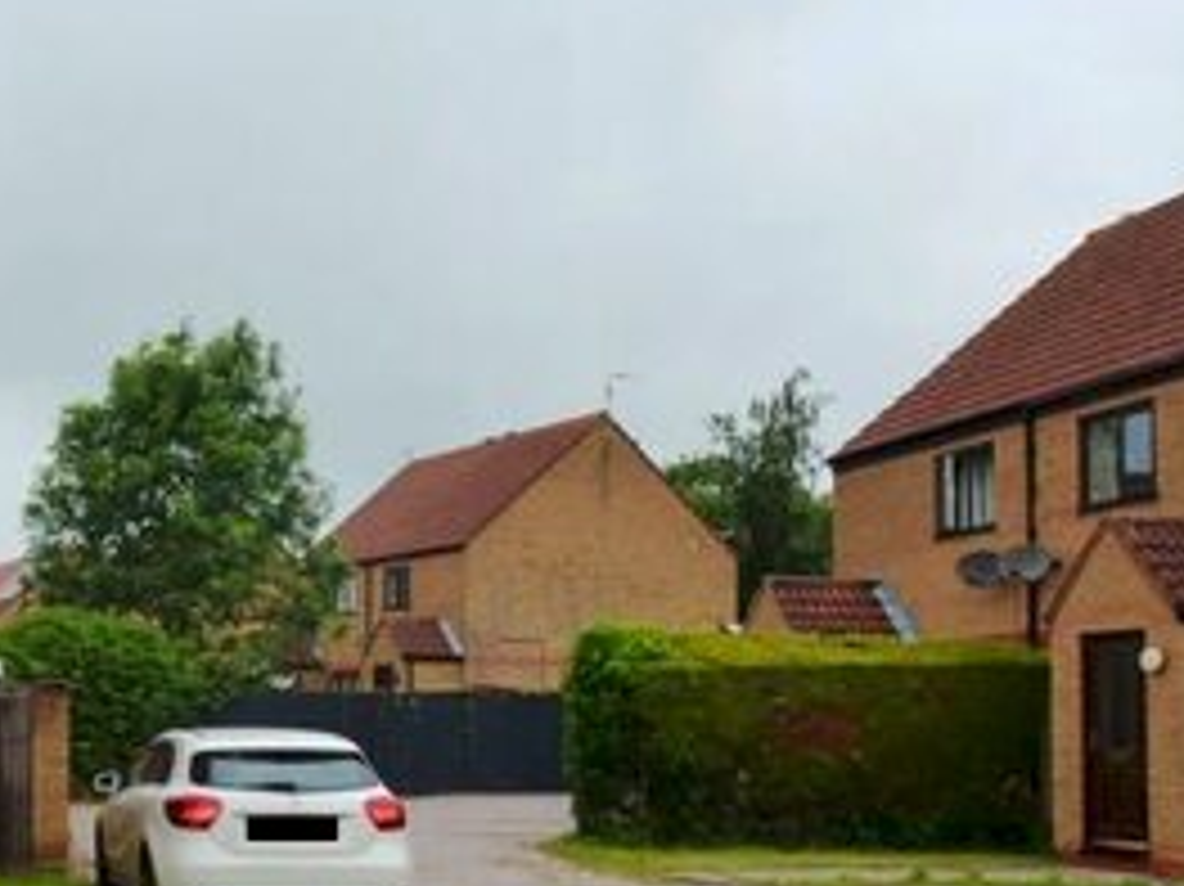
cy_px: 623
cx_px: 9
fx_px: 1573
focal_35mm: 46
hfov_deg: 37.1
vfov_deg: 31.1
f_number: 8
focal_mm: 12
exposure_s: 1/200
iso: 100
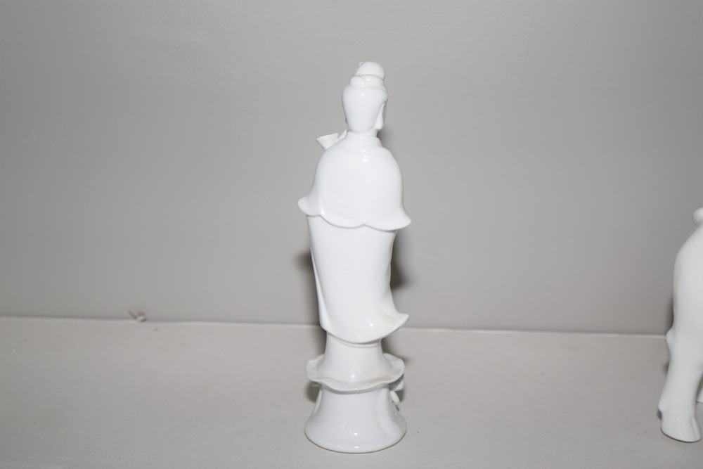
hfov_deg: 28.1
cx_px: 352
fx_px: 1406
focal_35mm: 72
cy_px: 234
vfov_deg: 18.9
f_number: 5.3
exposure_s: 1/60
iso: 400
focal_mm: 48
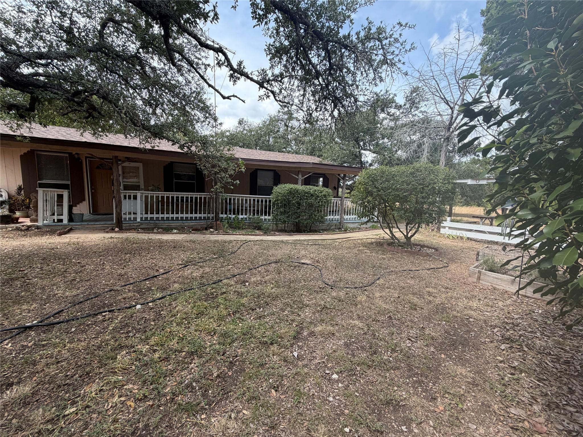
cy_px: 218
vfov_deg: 85.7
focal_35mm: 14
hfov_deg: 102.1
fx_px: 236
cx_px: 292
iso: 50
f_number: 2.2
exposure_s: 1/383
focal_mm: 2.22
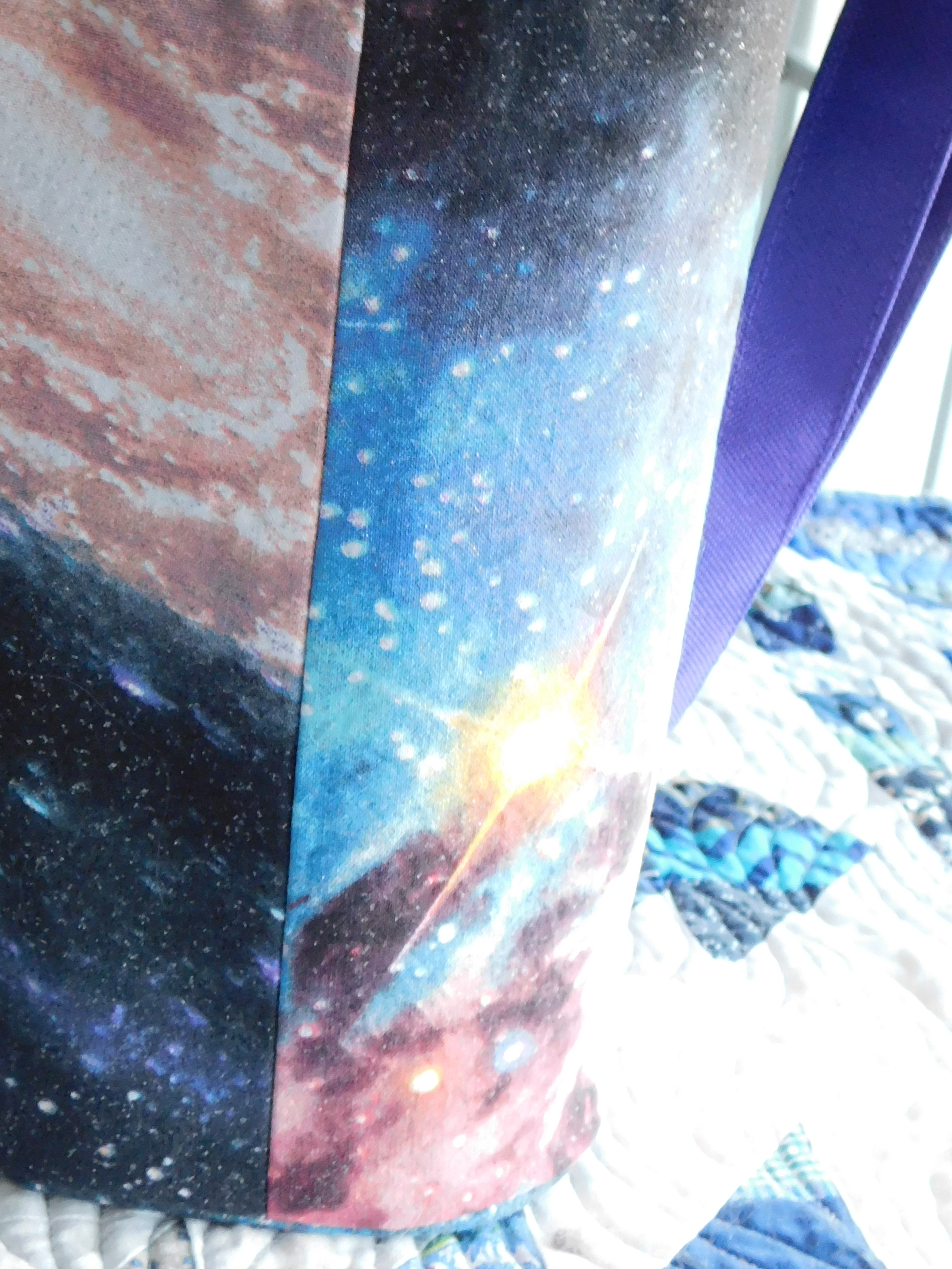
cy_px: 332
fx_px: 2383
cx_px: 394
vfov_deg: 29.4
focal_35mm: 65
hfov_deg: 22.6
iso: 400
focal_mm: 7.1
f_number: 3.6
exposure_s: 1/13
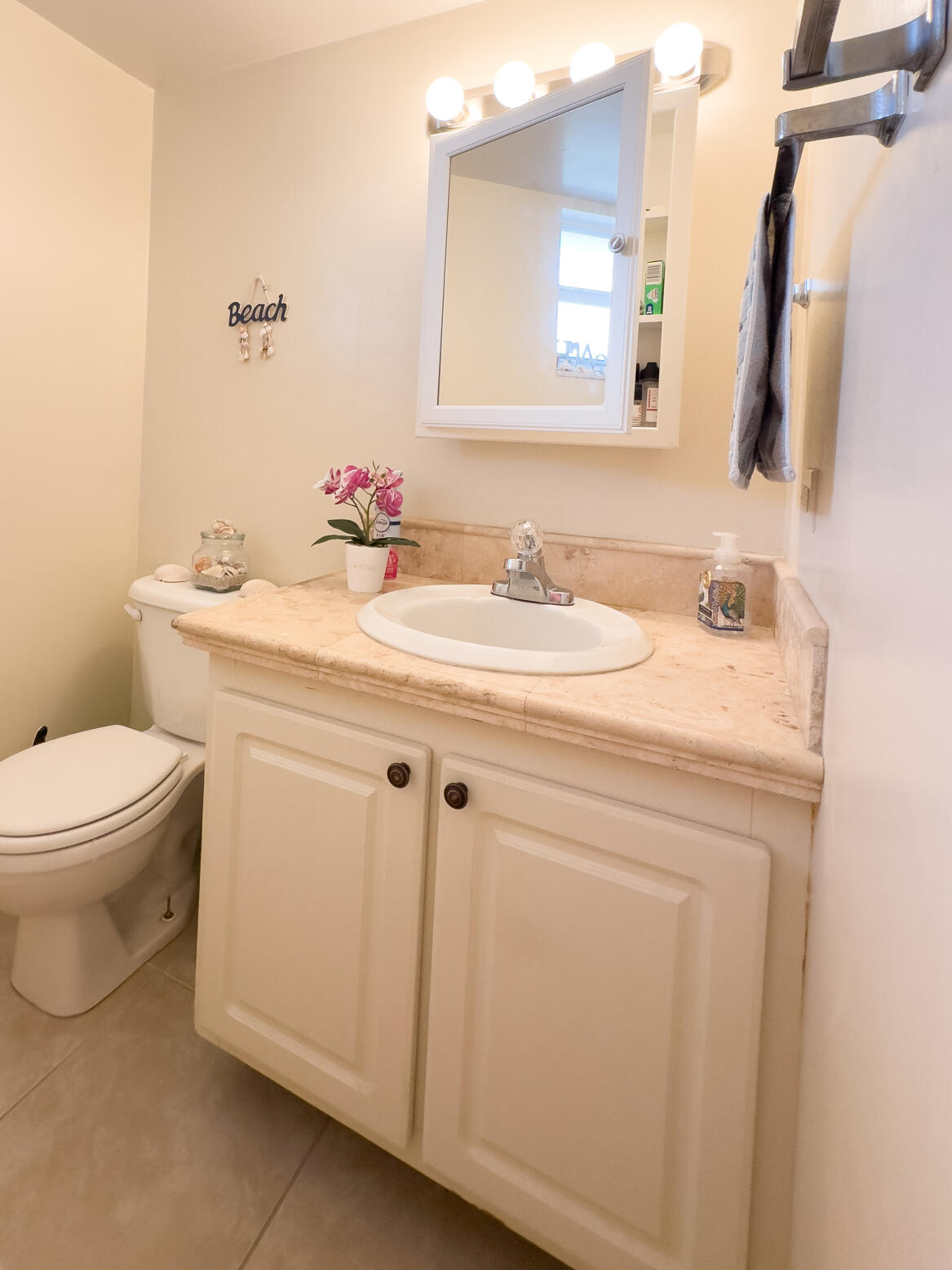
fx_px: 660
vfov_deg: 85.6
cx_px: 383
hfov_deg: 70.9
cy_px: 458
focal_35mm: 18
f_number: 2.2
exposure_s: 1/120
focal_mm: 2.22
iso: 160
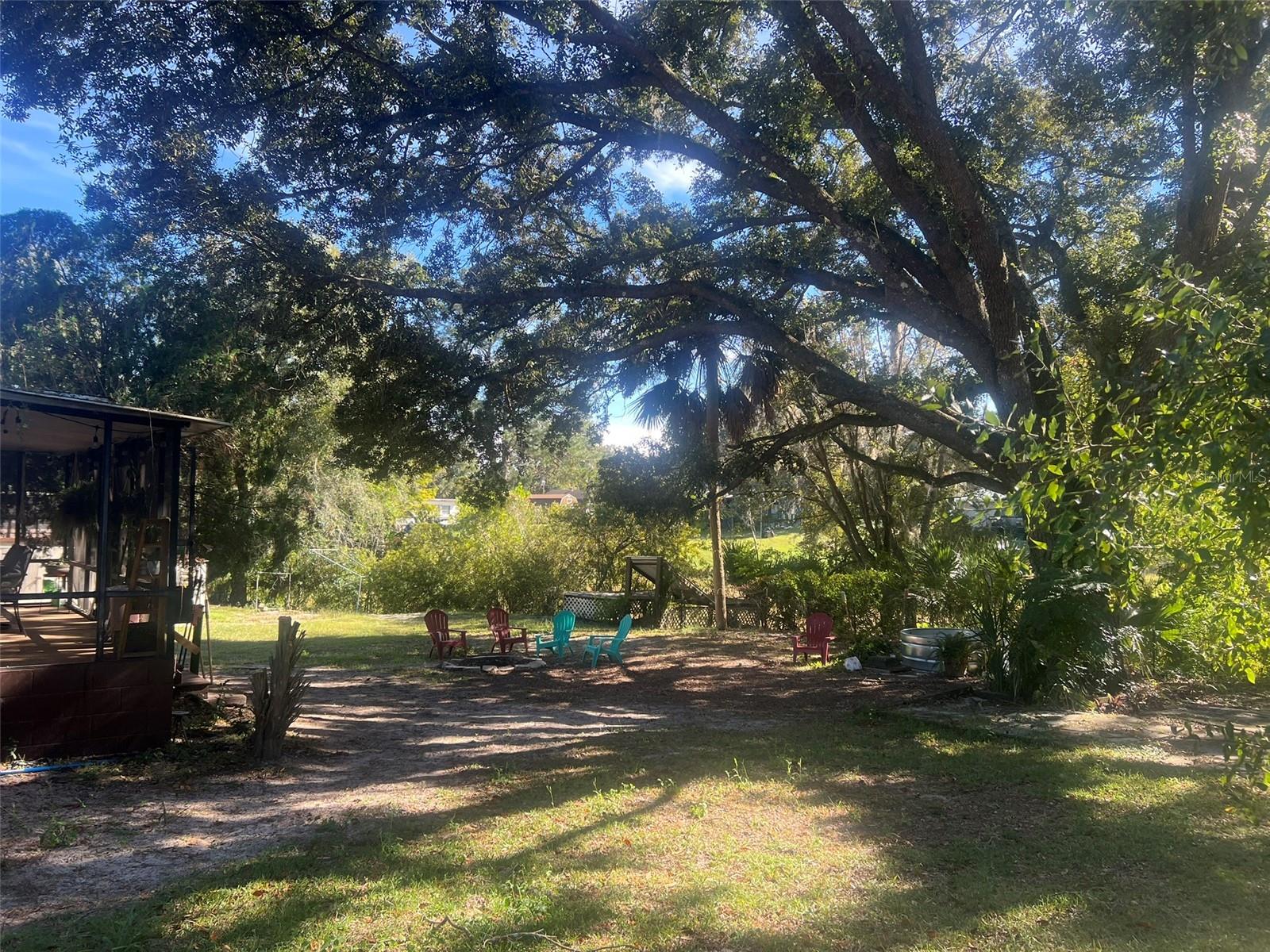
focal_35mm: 26
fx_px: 954
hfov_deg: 67.3
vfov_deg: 53.1
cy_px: 476
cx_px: 635
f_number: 1.5
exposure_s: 1/443
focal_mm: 5.7
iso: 50
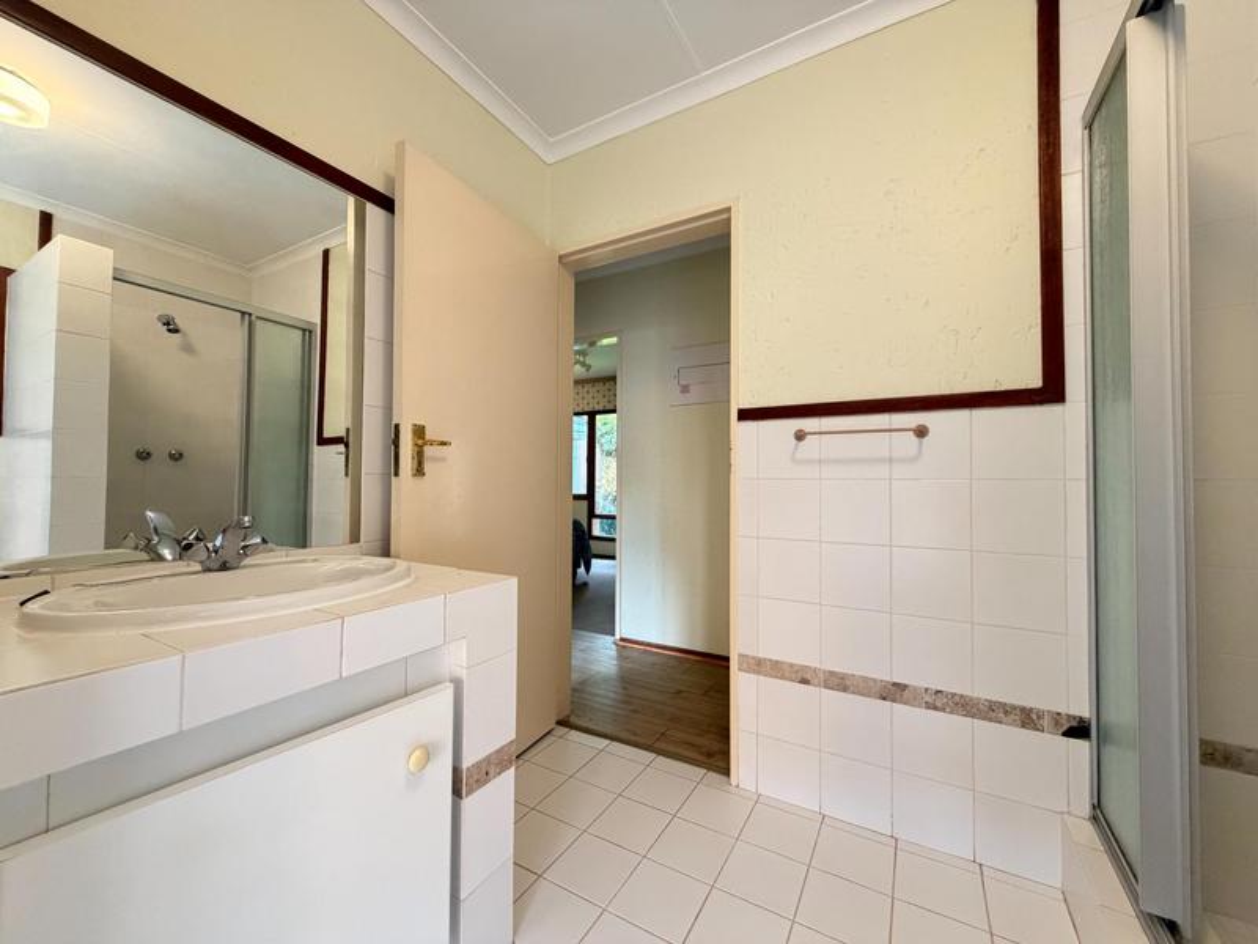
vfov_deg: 85.7
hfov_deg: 102.1
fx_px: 509
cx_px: 629
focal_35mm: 14
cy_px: 472
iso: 500
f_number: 2.2
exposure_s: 1/50
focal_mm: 2.22
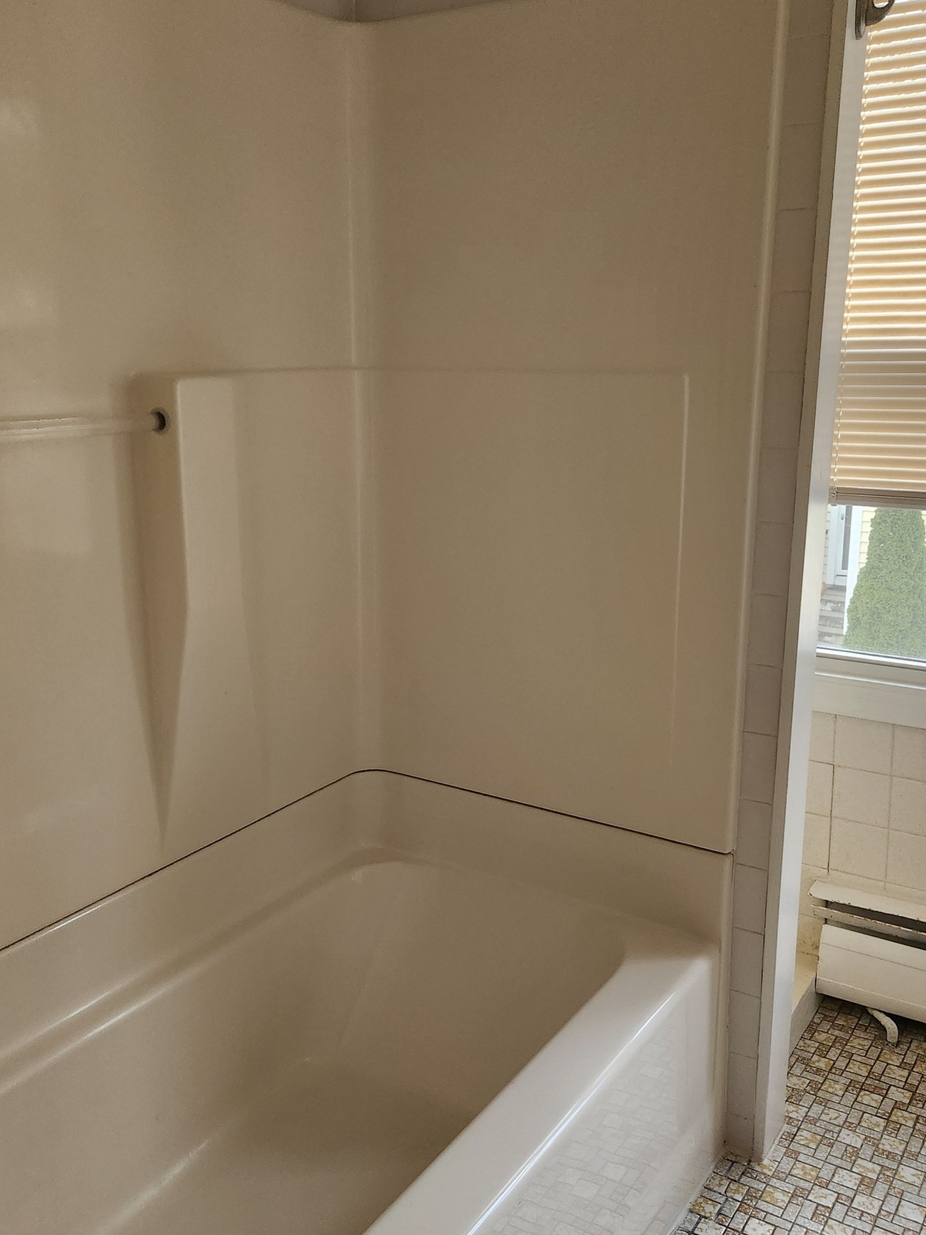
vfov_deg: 55.3
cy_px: 581
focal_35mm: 33
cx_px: 458
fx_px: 1177
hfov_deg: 42.9
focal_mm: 5.4
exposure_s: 1/120
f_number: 1.8
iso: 320
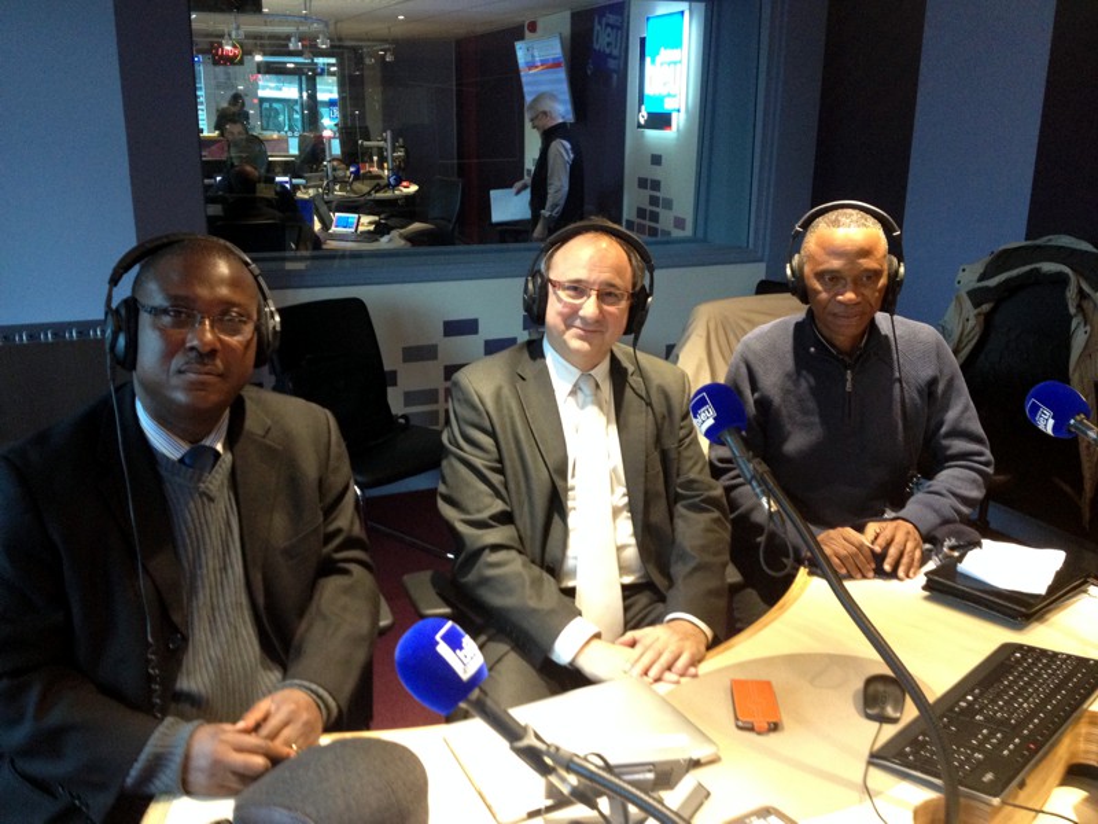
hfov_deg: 52.6
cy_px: 412
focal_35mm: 35
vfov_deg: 40.7
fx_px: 1110
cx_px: 549
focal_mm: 4.28
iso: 250
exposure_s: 1/20
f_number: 2.4
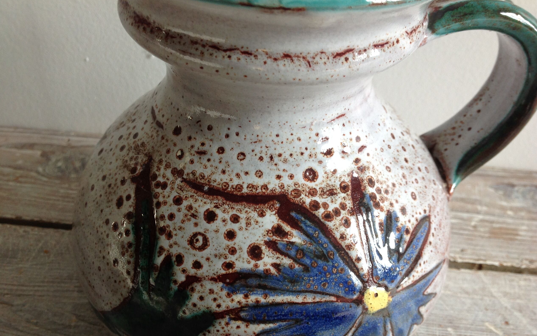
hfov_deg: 51.5
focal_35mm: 38
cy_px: 196
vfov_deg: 33.5
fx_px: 556
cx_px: 268
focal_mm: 4.28
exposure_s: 1/60
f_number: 2.4
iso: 64
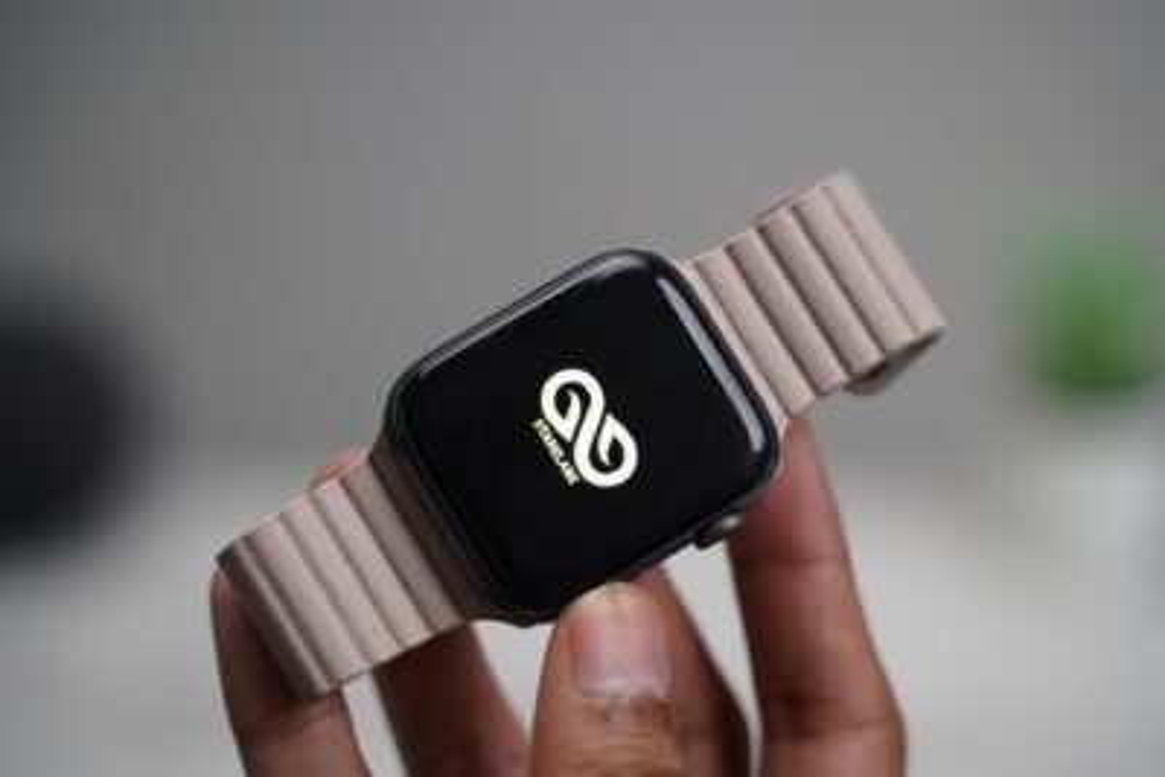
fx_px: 2428
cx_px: 582
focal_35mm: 75
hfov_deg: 27.0
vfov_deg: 18.2
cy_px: 388
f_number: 3.5
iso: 800
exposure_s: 1/80
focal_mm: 75
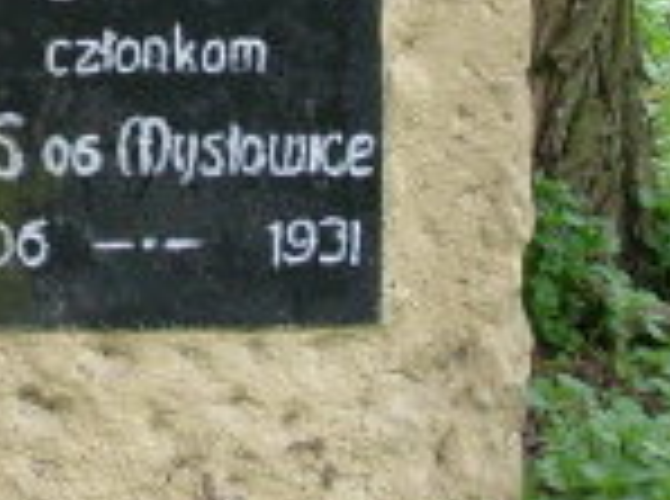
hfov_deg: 9.4
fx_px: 4055
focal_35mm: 210
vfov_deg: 7.0
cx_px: -58
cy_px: 32
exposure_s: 1/125
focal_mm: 8.7
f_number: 3.3
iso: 80
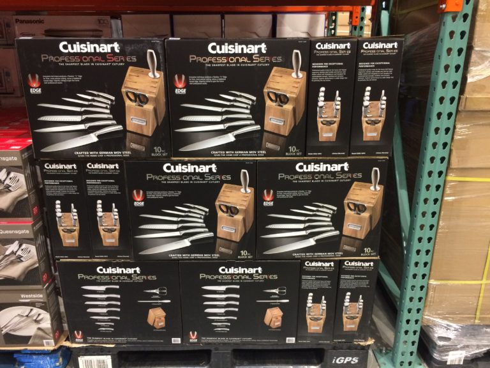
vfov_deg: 48.2
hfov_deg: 61.7
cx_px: 245
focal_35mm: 29
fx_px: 411
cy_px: 184
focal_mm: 4.15
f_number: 2.2
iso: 200
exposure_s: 1/30
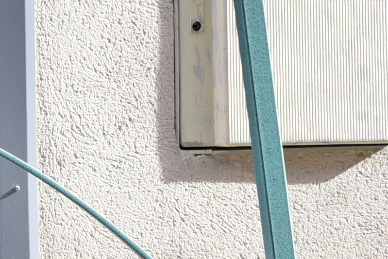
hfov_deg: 7.8
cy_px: -438
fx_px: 2598
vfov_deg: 5.4
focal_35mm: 241
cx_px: -610
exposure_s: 1/200
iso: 320
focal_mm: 32
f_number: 7.1
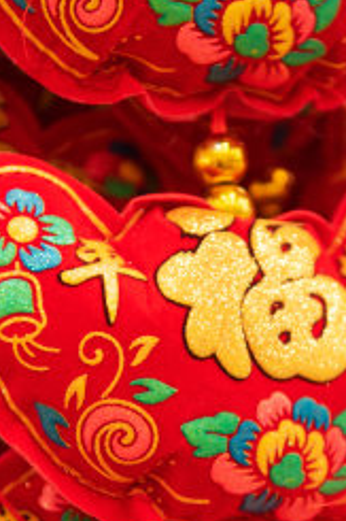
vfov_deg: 11.7
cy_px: 406
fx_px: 2526
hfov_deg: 7.8
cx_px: 219
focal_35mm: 175
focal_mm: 70
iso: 320
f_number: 4
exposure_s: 1/80
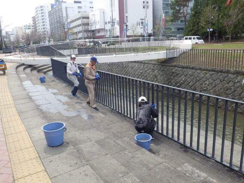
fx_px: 197
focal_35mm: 28
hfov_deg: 63.4
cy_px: 92
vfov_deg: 49.8
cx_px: 122
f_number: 4.2
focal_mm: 5
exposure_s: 1/400
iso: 125
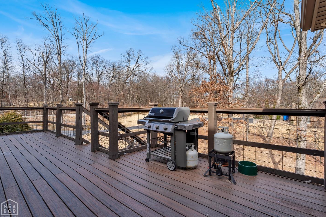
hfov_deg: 93.2
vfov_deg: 70.4
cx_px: 171
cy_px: 105
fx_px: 154
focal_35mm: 17
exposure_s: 1/60
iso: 100
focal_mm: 16
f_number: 5.6
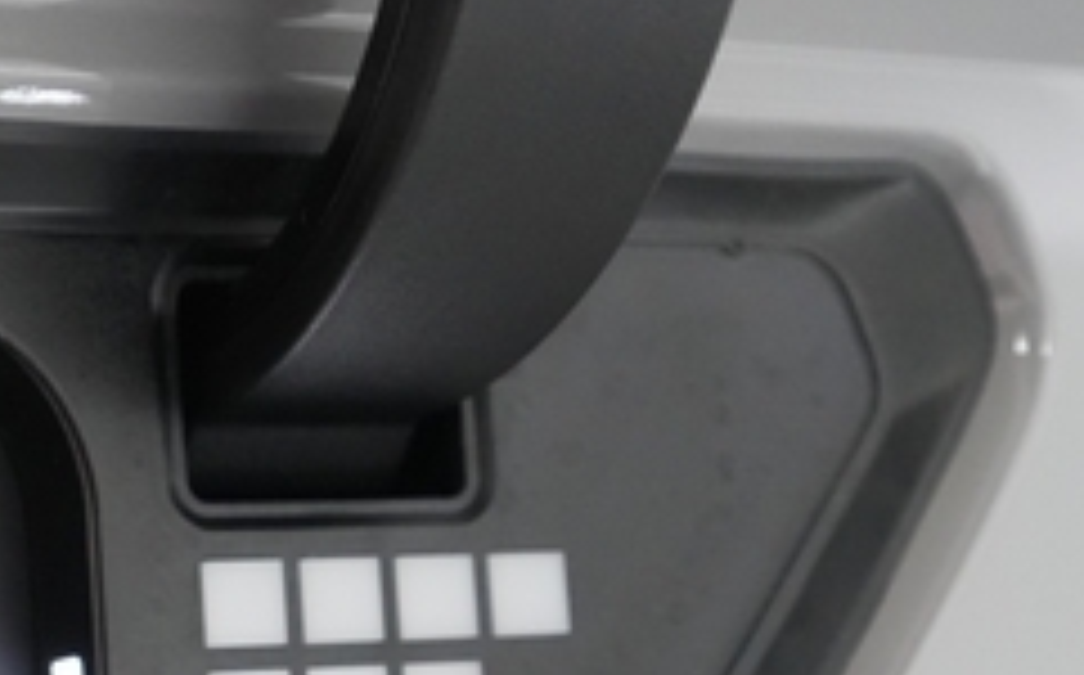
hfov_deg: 27.0
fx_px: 1918
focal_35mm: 65
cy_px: 778
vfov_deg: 19.0
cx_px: -292
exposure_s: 1/160
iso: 8000
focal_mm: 24
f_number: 4
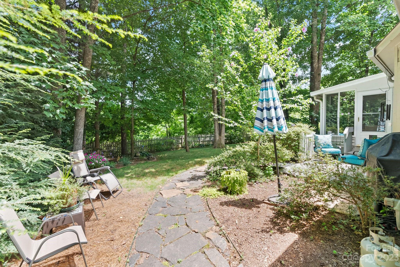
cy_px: 134
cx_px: 200
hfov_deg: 96.7
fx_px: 178
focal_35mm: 16
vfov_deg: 73.8
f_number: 5.6
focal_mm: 16
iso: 320
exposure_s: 1/80
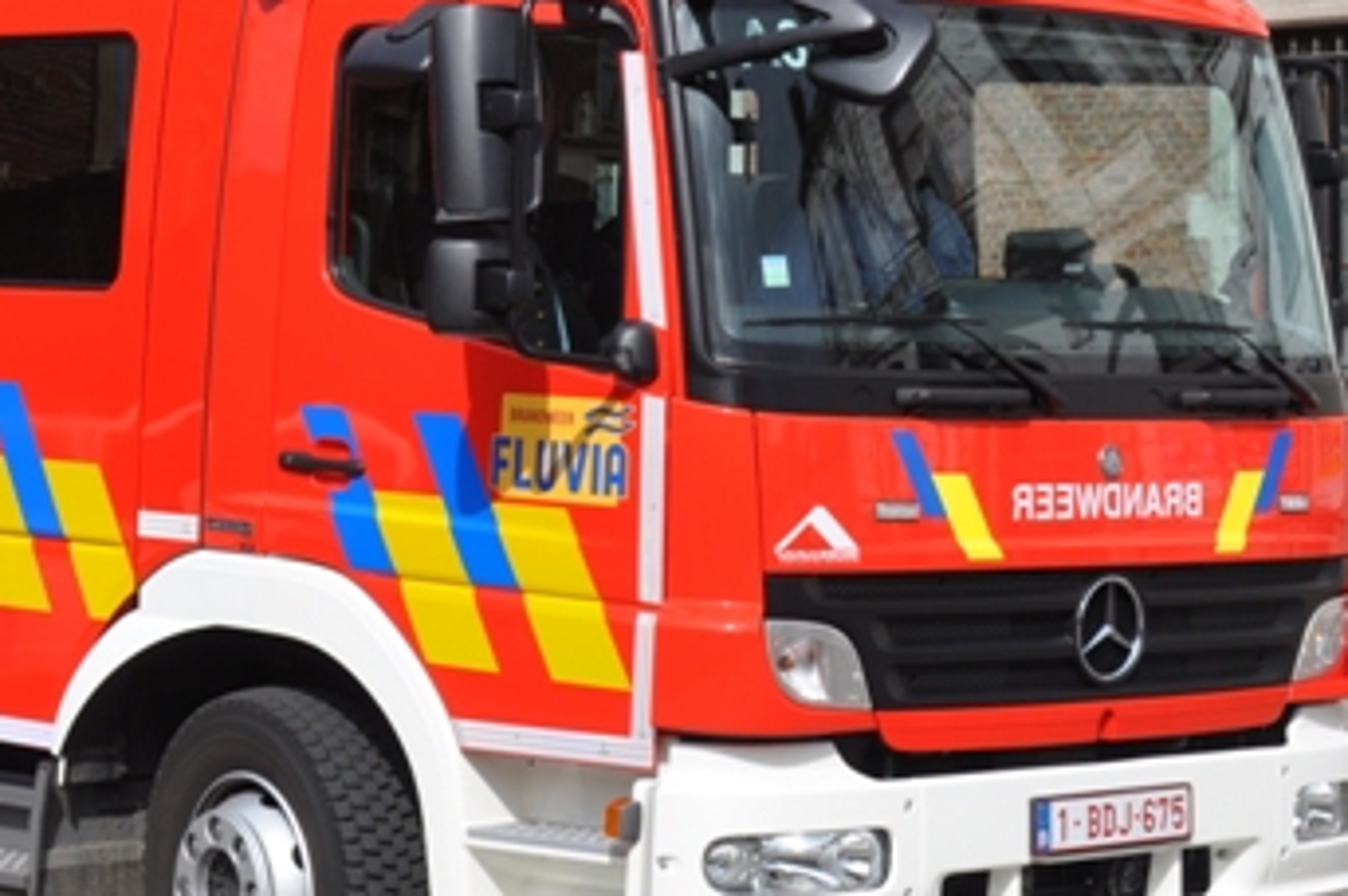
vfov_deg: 12.2
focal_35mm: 112
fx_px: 4190
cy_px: 340
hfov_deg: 18.1
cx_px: 248
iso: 200
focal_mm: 32
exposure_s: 1/350
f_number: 9.5
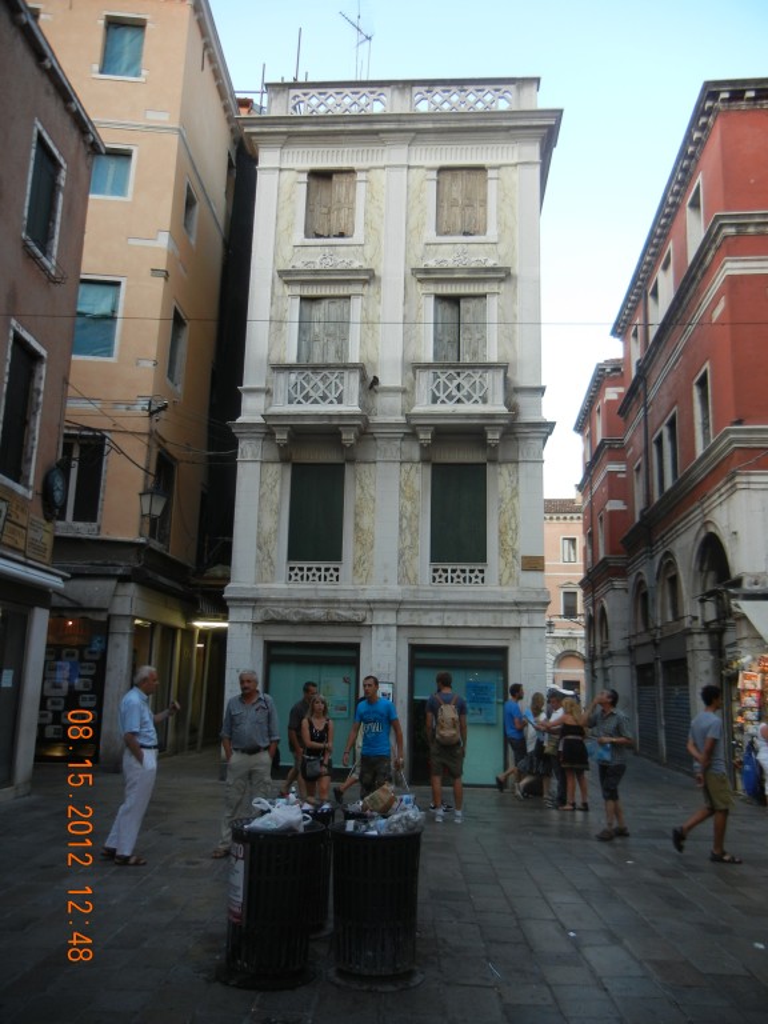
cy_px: 512
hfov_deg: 46.8
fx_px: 887
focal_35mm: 30
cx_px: 384
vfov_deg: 60.0
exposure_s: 1/83.3
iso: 160
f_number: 3.5
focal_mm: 5.4
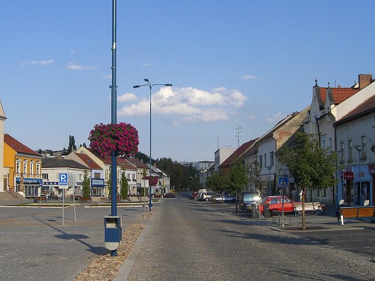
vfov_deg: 29.7
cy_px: 146
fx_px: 531
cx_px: 145
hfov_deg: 38.7
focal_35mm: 49
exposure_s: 1/640
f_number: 4.4
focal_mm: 6.3
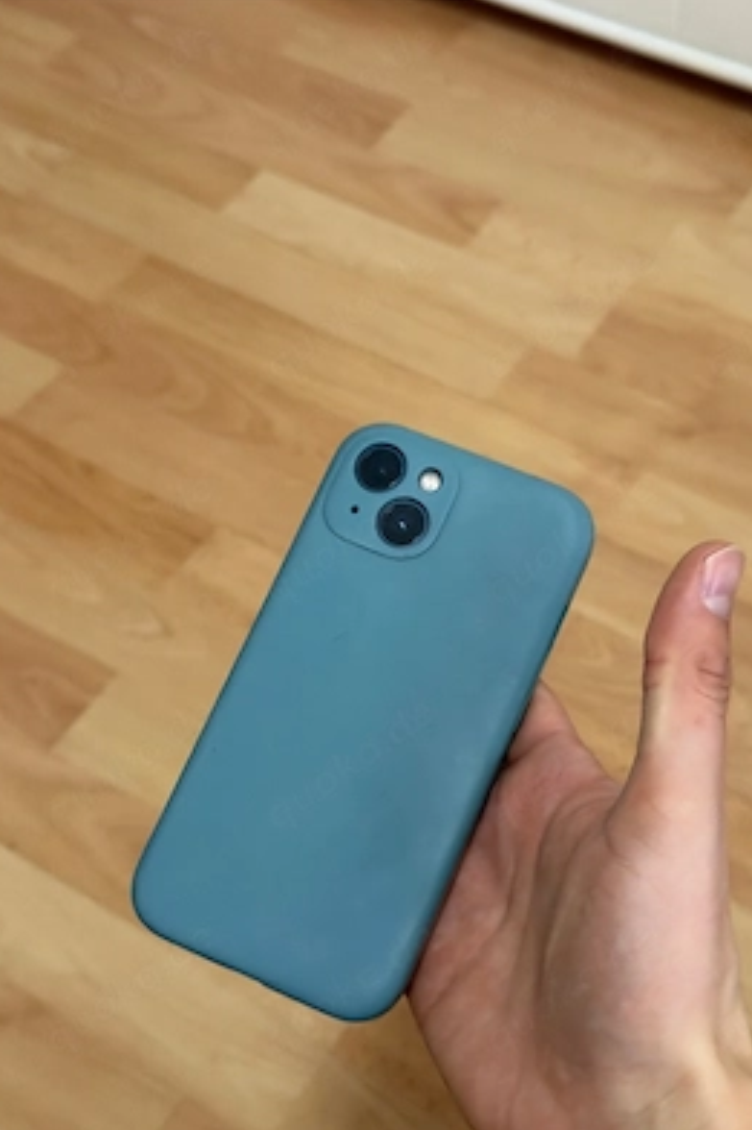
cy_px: 571
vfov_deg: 38.9
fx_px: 1599
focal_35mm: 51
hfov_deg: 26.4
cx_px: 412
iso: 400
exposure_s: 1/40
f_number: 1.78
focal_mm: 6.76
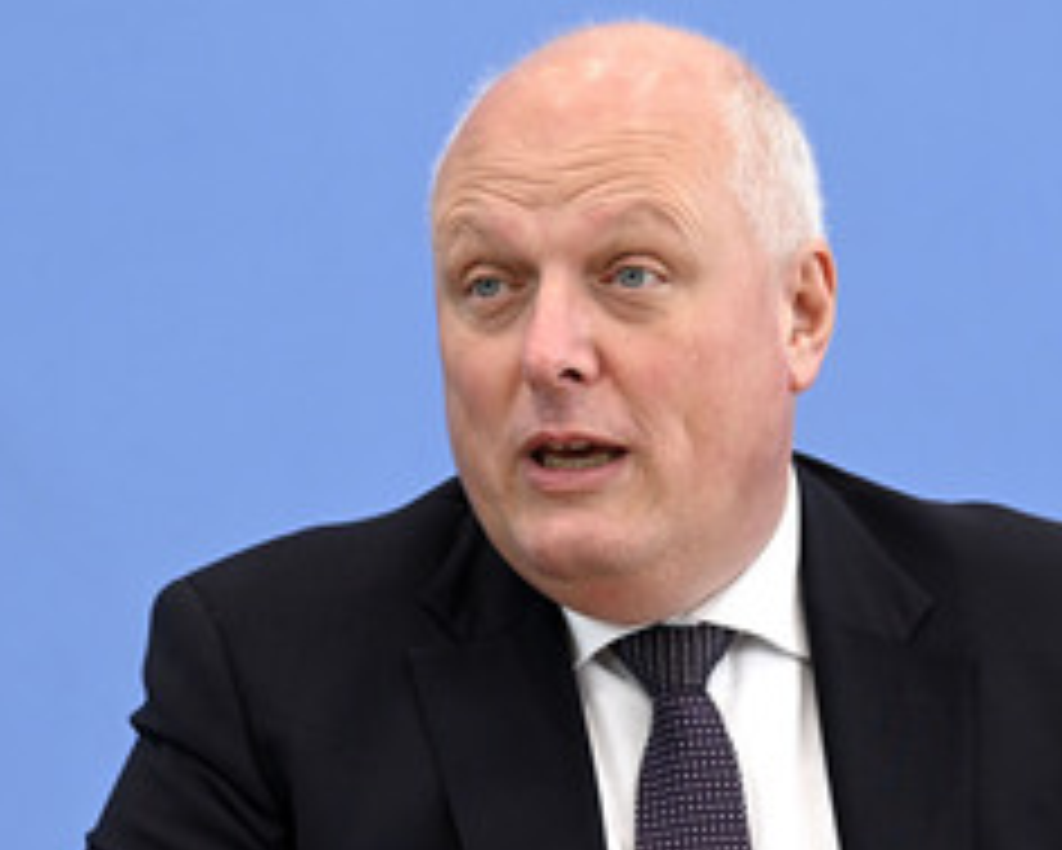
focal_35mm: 170
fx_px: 5345
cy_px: 639
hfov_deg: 11.3
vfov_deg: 9.1
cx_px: 673
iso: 2000
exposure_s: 1/800
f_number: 4
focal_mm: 95
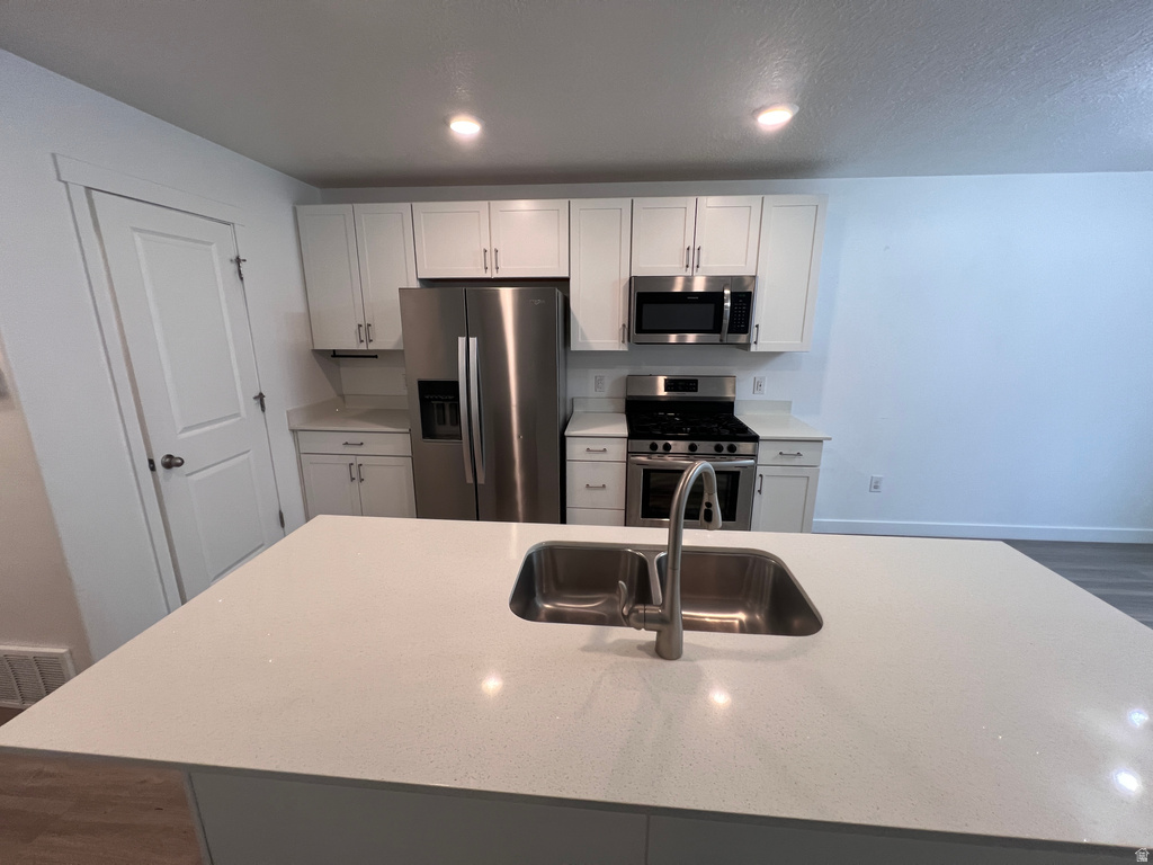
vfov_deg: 89.9
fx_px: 433
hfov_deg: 106.2
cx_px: 576
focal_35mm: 13
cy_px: 432
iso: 200
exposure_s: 1/120
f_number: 1.8
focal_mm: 1.57
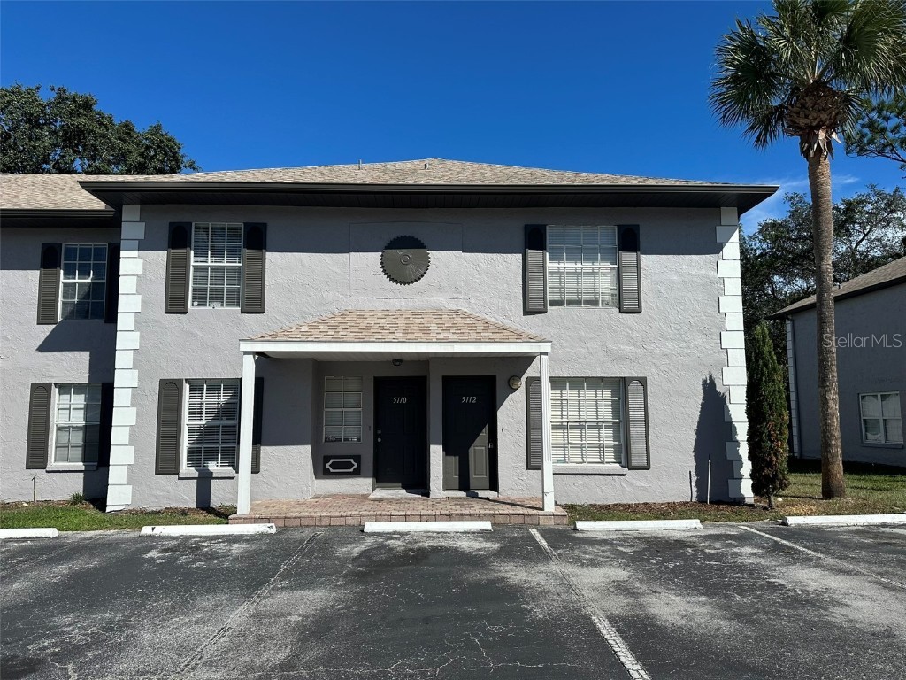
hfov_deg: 71.6
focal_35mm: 24
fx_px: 628
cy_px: 340
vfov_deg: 56.8
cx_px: 453
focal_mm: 6.86
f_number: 1.78
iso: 80
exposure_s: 1/7042
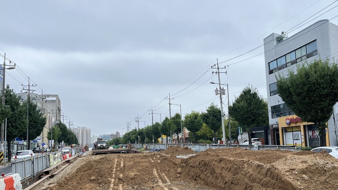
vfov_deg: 34.6
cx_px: 189
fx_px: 305
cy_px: 107
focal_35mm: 34
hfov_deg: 57.9
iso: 50
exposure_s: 1/705
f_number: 1.6
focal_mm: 5.1
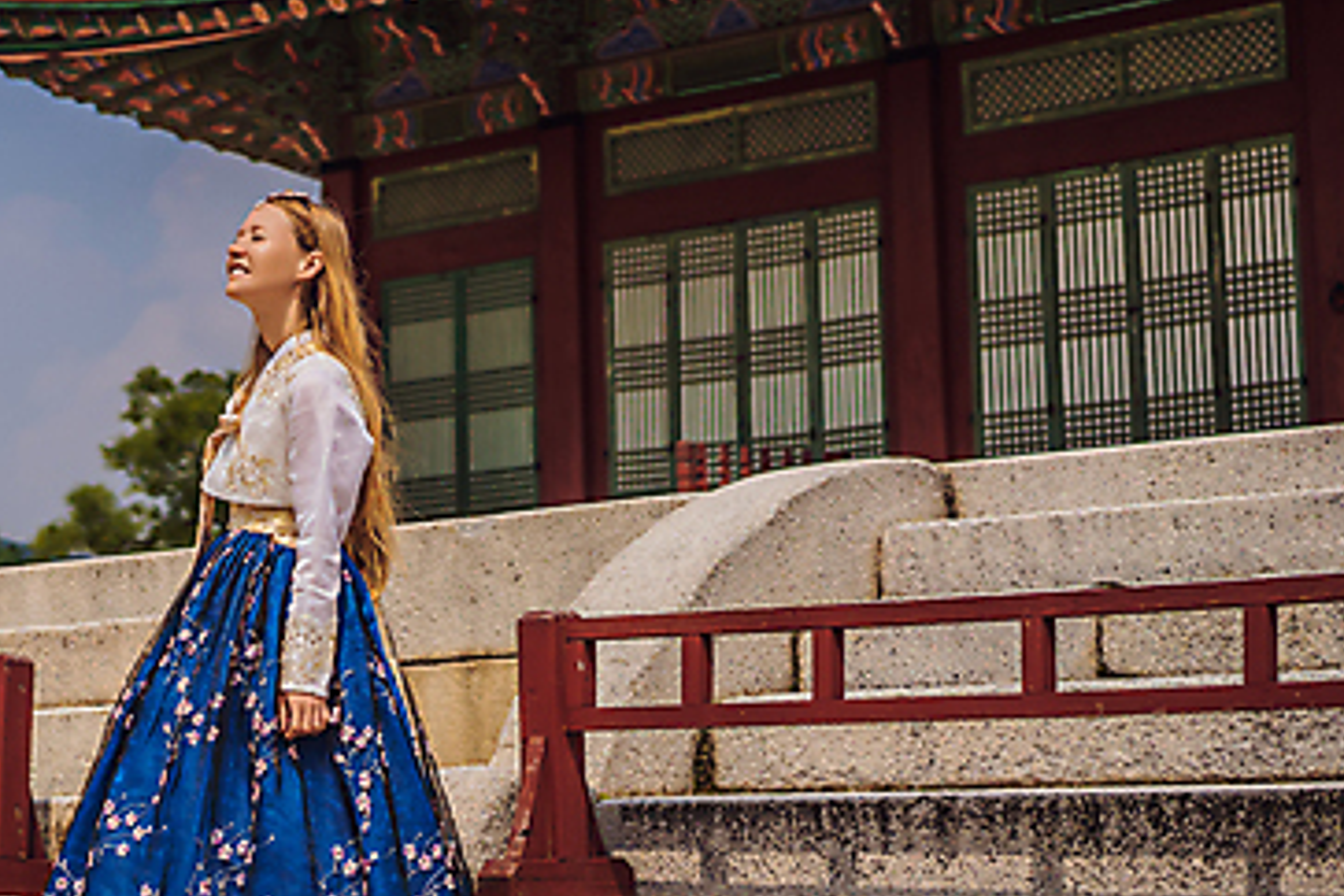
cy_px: 437
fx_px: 3397
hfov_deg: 22.1
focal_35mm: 91
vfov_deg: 15.0
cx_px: 289
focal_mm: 55
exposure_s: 1/6400
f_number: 2.5
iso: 100
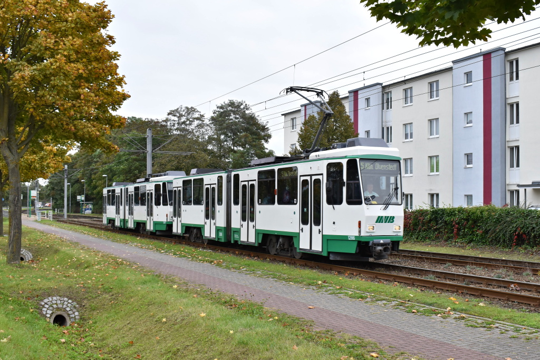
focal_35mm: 38
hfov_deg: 51.3
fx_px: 563
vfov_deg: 35.5
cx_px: 270
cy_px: 180
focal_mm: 25
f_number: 7.1
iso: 320
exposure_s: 1/320
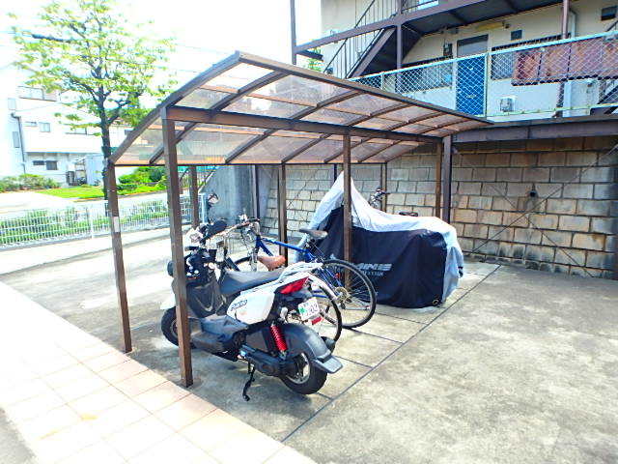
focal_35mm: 21
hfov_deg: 79.0
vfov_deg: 63.4
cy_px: 232
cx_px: 309
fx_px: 375
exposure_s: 1/160
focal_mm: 3.7
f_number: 3.5
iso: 125
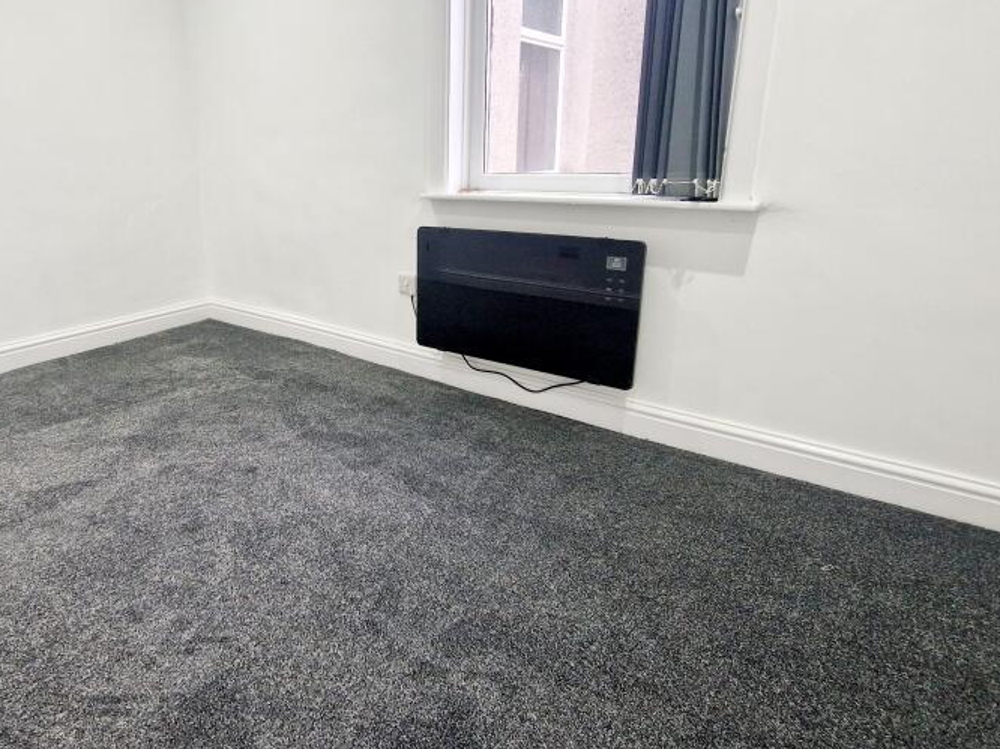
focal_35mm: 20
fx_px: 578
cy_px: 323
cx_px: 398
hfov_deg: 80.8
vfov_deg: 65.6
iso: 200
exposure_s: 1/50
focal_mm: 2.2
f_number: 2.2
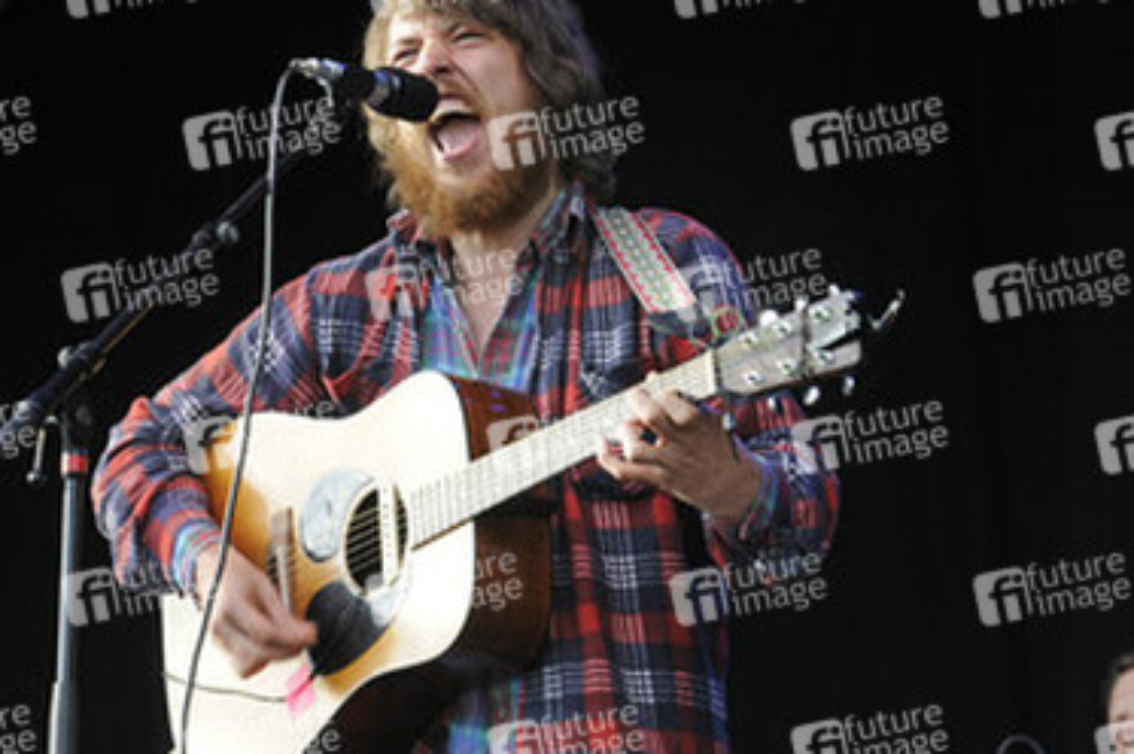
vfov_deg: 5.8
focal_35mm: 236
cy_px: 362
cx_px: 485
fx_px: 7427
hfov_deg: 8.7
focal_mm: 130
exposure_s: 1/100
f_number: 6.3
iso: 200
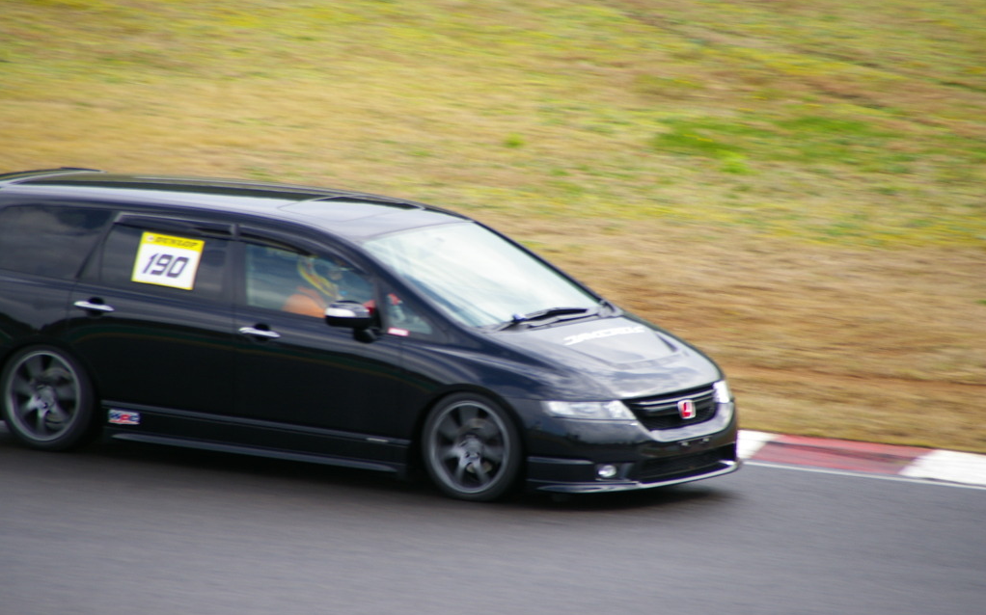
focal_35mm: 383
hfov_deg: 5.5
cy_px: 316
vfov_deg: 3.4
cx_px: 493
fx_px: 10288
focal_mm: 250
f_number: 8
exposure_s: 1/180
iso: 200
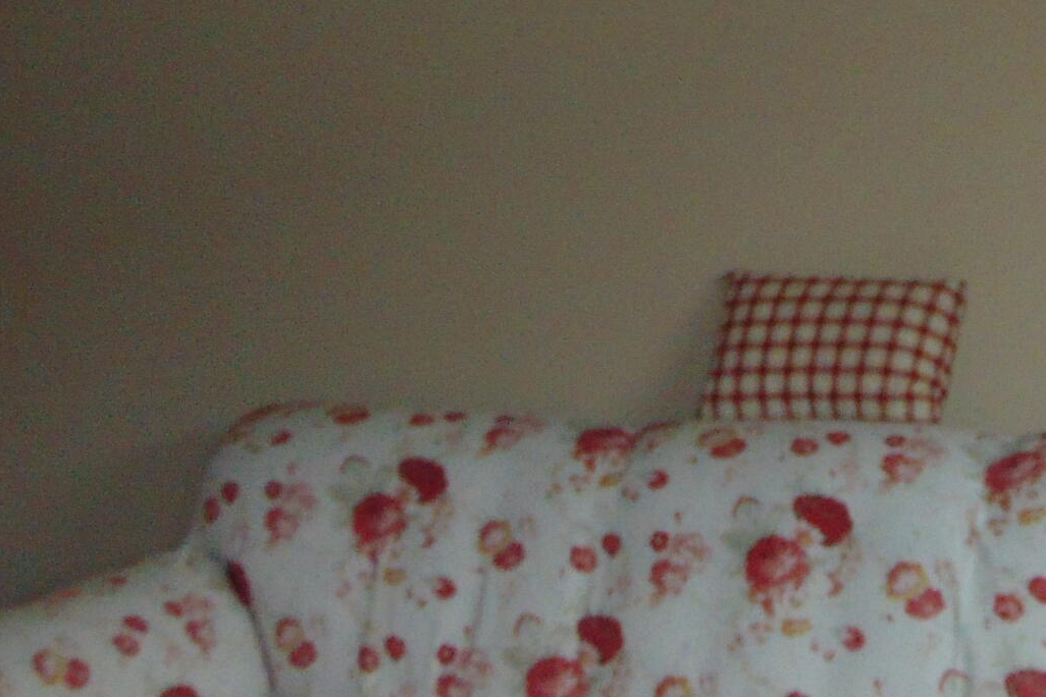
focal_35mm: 76
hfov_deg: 26.3
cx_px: 801
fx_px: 2208
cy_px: 226
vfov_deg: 17.9
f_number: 3
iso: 200
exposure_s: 1/30
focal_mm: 4.5
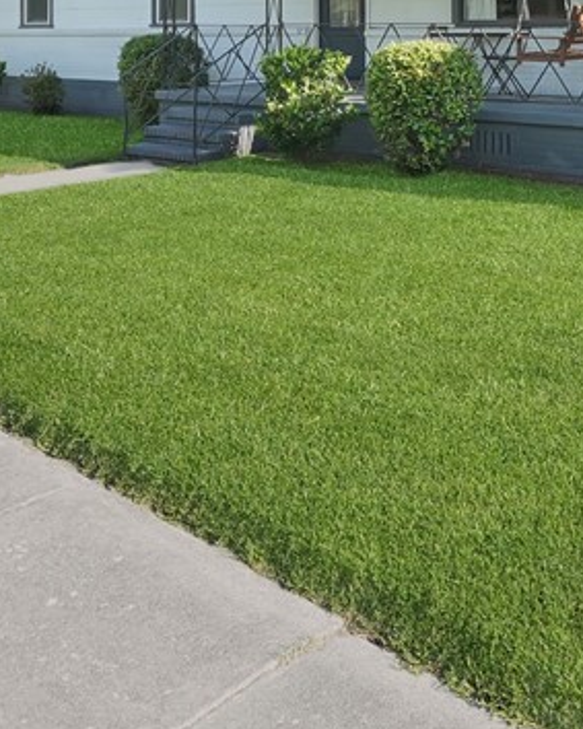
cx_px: 372
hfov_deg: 32.5
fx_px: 993
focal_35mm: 46
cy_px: 16
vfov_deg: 36.6
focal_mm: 16
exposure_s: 1/200
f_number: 9
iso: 320
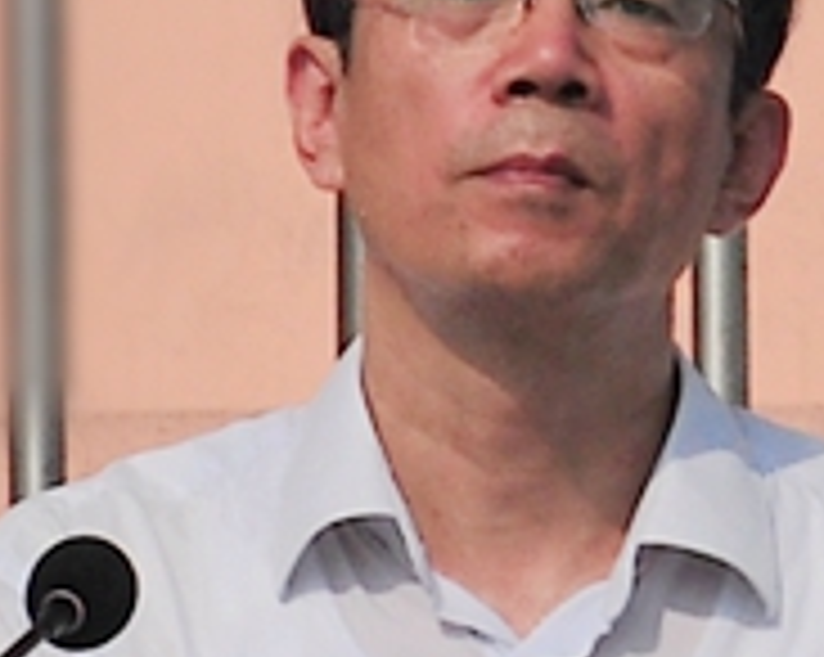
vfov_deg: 2.8
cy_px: 382
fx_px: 13496
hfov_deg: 3.5
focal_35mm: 554
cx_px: 509
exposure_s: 1/3200
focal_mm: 180
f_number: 6.3
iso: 200
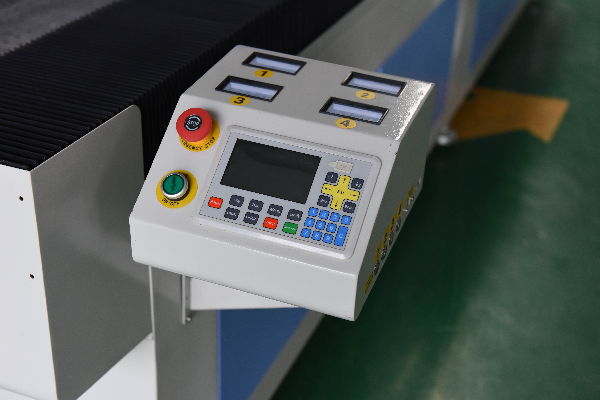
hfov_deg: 36.2
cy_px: 200
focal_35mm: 55
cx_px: 300
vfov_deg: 24.6
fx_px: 917
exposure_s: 1/800
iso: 1600
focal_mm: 55
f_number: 4
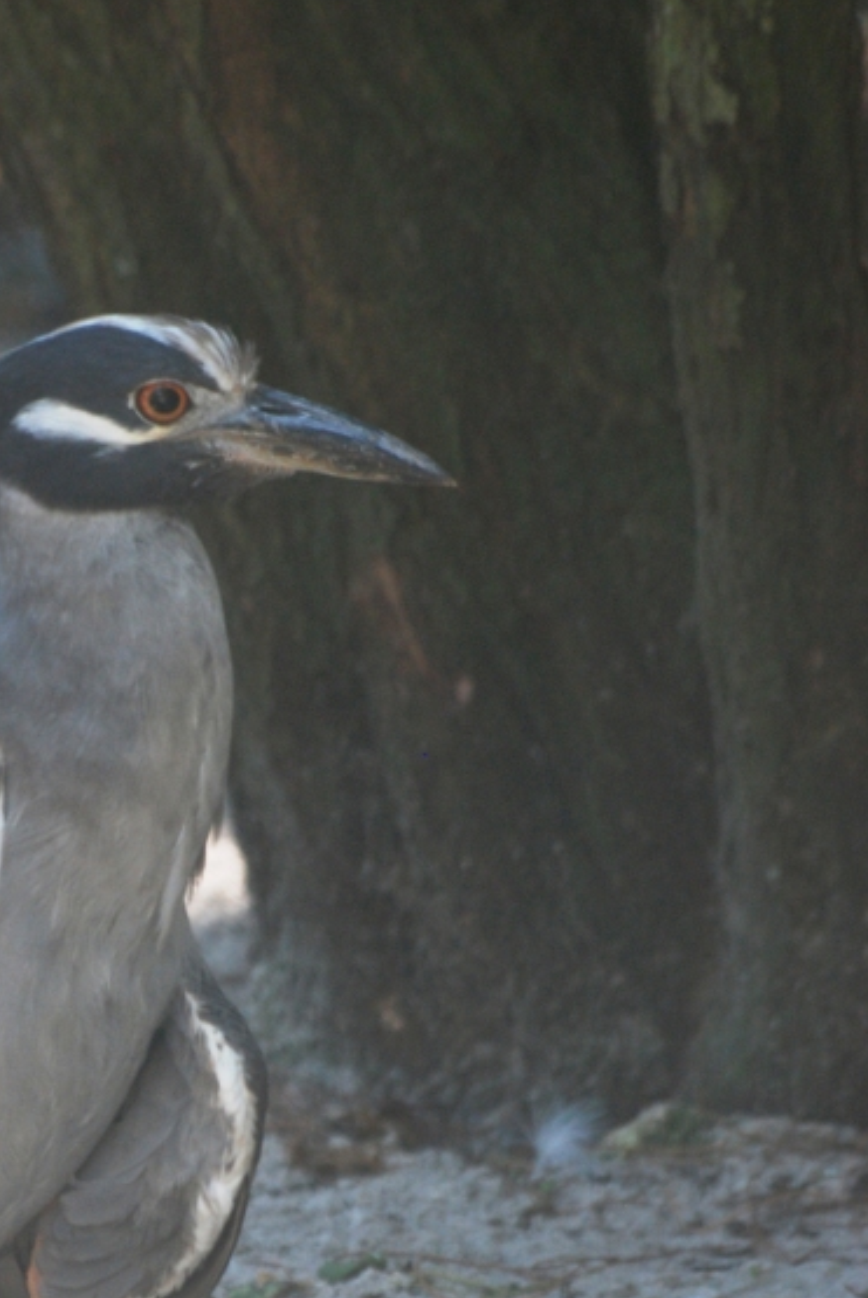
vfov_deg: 3.4
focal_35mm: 609
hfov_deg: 2.3
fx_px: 21983
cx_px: 74
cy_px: 819
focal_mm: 220
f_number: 5.3
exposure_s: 1/80
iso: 400
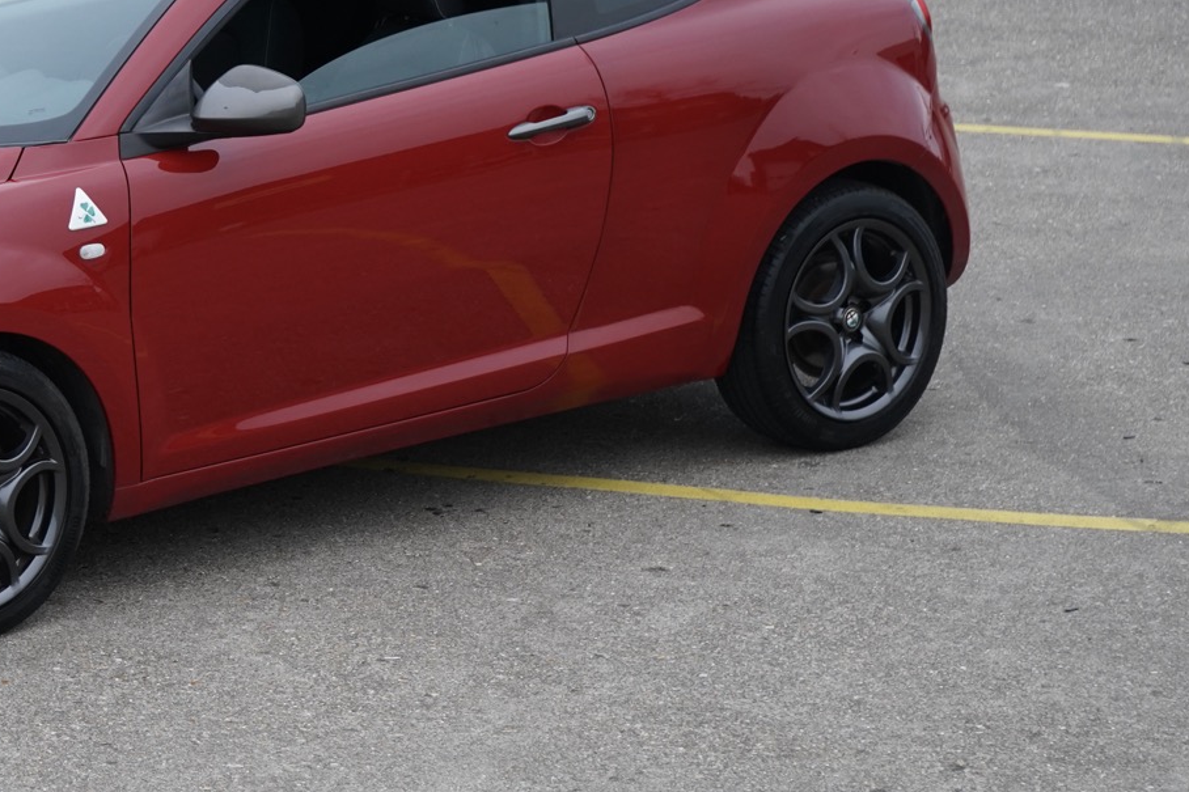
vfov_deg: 9.3
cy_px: 271
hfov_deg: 13.7
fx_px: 4887
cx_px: 1
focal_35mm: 148
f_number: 5.6
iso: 1000
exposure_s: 1/160
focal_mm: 70
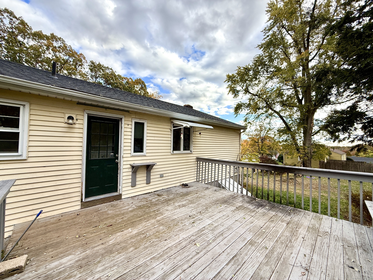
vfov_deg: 85.7
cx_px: 186
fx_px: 151
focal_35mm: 14
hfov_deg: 102.1
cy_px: 140
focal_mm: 2.22
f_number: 2.2
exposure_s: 1/658
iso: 64
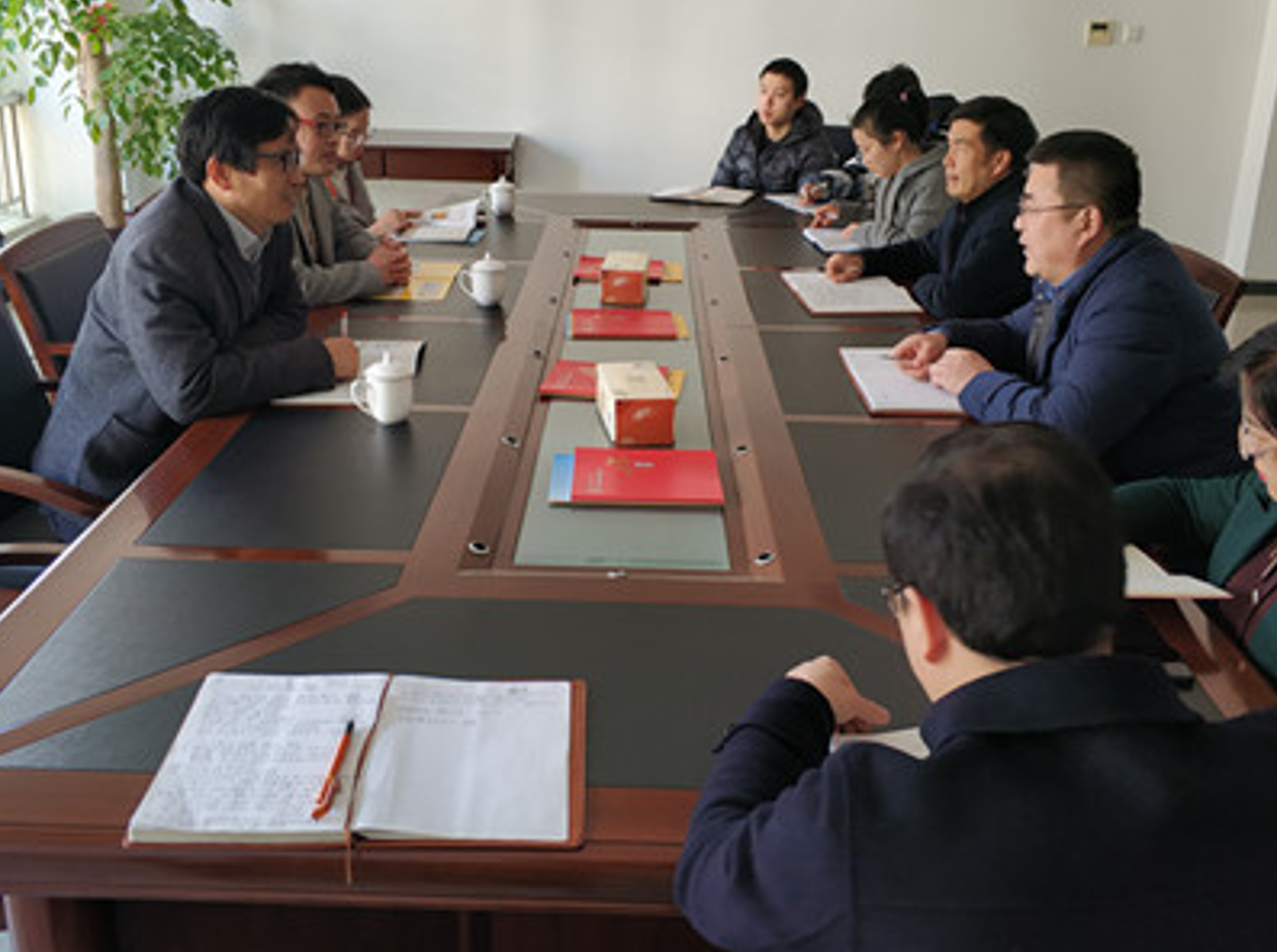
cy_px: 371
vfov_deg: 41.4
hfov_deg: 54.1
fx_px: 1252
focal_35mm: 34
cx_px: 637
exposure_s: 1/33
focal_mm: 3.82
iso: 251
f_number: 1.8
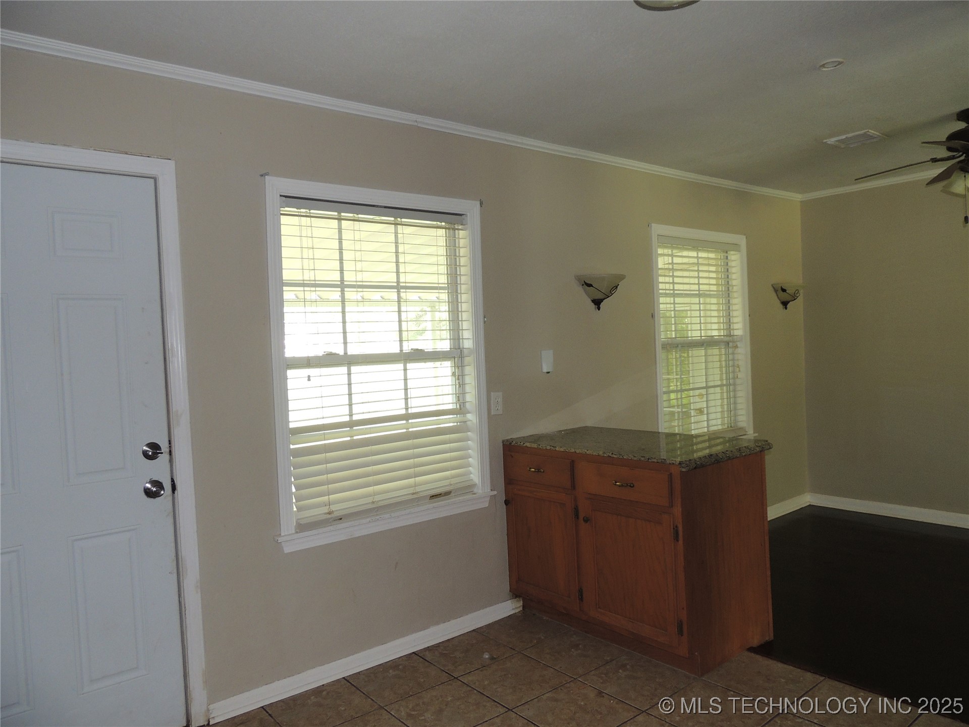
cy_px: 364
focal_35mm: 24
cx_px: 484
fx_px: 672
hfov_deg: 71.6
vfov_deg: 56.8
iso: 220
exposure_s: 1/40
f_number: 3
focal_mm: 4.3
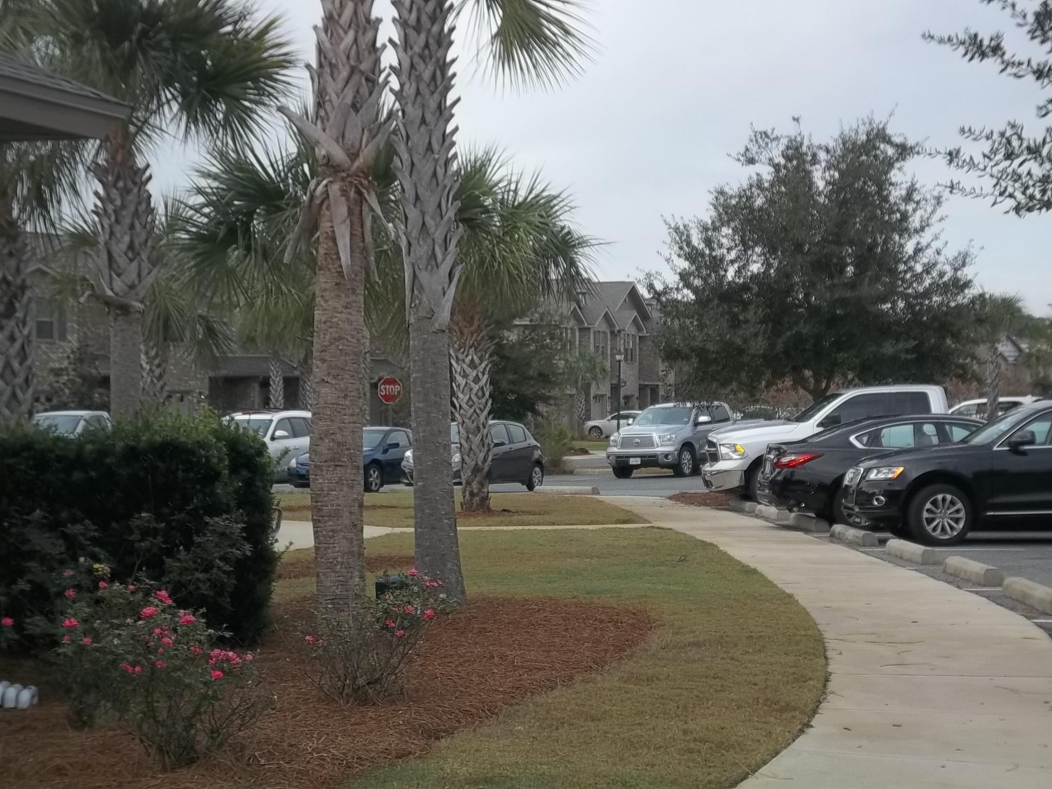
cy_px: 394
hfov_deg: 26.3
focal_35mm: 74
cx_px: 526
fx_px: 2249
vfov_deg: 19.9
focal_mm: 13.2
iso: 80
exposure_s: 1/500
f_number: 3.9
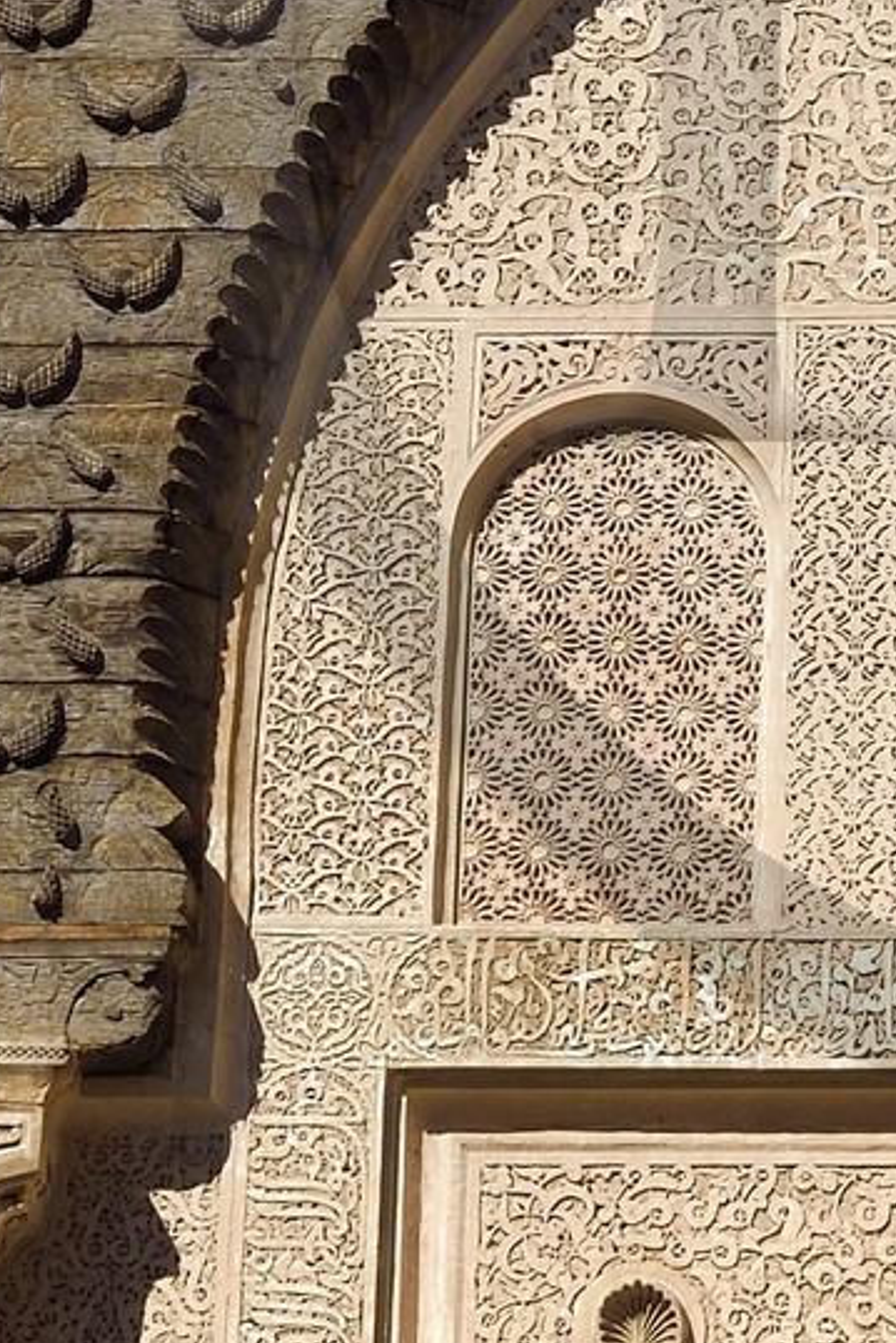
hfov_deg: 5.9
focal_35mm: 232
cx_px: 1325
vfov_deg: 8.8
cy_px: -15
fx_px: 8655
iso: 200
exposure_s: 1/200
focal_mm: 52
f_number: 20
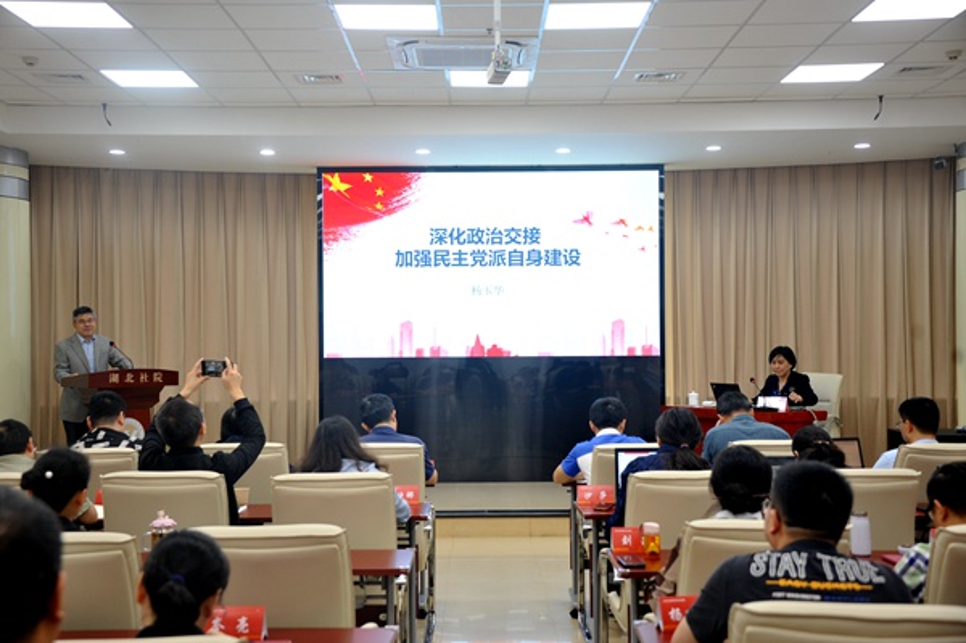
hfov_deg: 41.1
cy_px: 322
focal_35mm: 48
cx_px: 483
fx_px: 1287
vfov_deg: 28.0
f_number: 4.2
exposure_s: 1/80
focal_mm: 48
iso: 1000
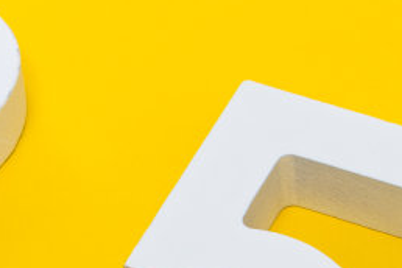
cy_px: 38
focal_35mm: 359
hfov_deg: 5.6
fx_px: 4009
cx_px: -405
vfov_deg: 3.8
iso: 100
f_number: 9
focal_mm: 58
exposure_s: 1/125
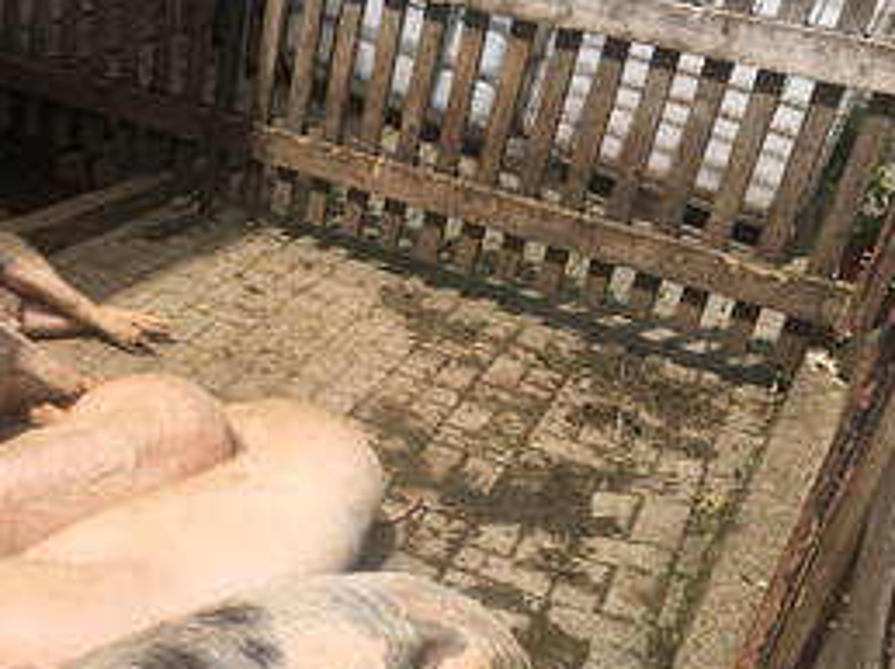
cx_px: 243
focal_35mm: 45
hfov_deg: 41.1
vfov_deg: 31.6
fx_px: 1162
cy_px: 489
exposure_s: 1/2079
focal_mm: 4.15
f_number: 2.2
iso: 25
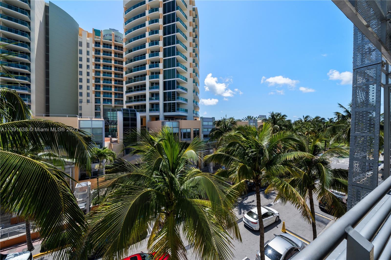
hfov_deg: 112.6
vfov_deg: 90.0
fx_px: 130
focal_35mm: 12
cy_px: 130
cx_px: 196
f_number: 11
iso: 250
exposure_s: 1/320
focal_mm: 12
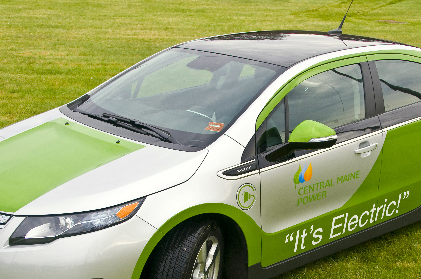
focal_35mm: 61
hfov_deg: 33.0
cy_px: 193
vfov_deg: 22.2
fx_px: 710
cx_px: 228
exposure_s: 1/160
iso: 200
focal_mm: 27
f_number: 5
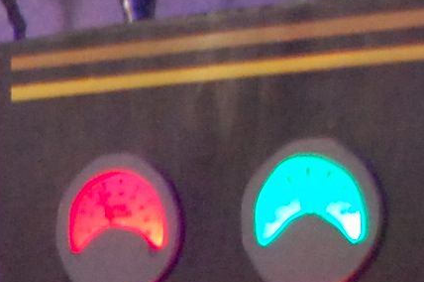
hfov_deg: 7.9
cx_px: -732
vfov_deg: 5.8
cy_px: 511
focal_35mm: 232
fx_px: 2728
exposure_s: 1/2
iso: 1600
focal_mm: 22
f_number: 4
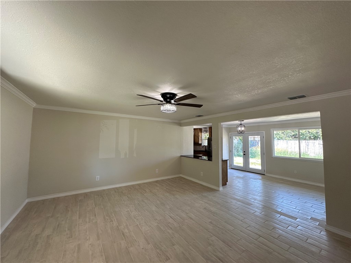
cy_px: 132
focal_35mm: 14
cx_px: 176
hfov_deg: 102.1
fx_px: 142
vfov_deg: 85.7
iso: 125
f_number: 2.2
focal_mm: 2.22
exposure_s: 1/120
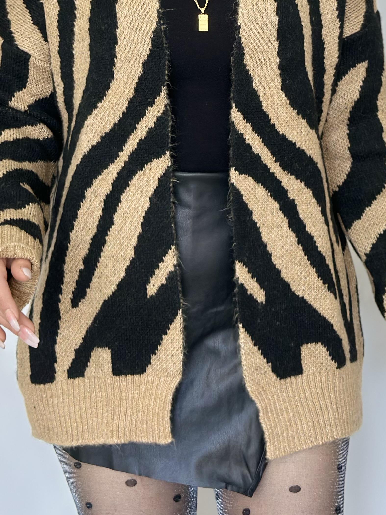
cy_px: 39
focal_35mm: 92
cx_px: 206
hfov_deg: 16.1
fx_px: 1368
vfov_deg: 20.8
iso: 80
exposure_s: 1/50
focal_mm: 6.86
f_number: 1.78
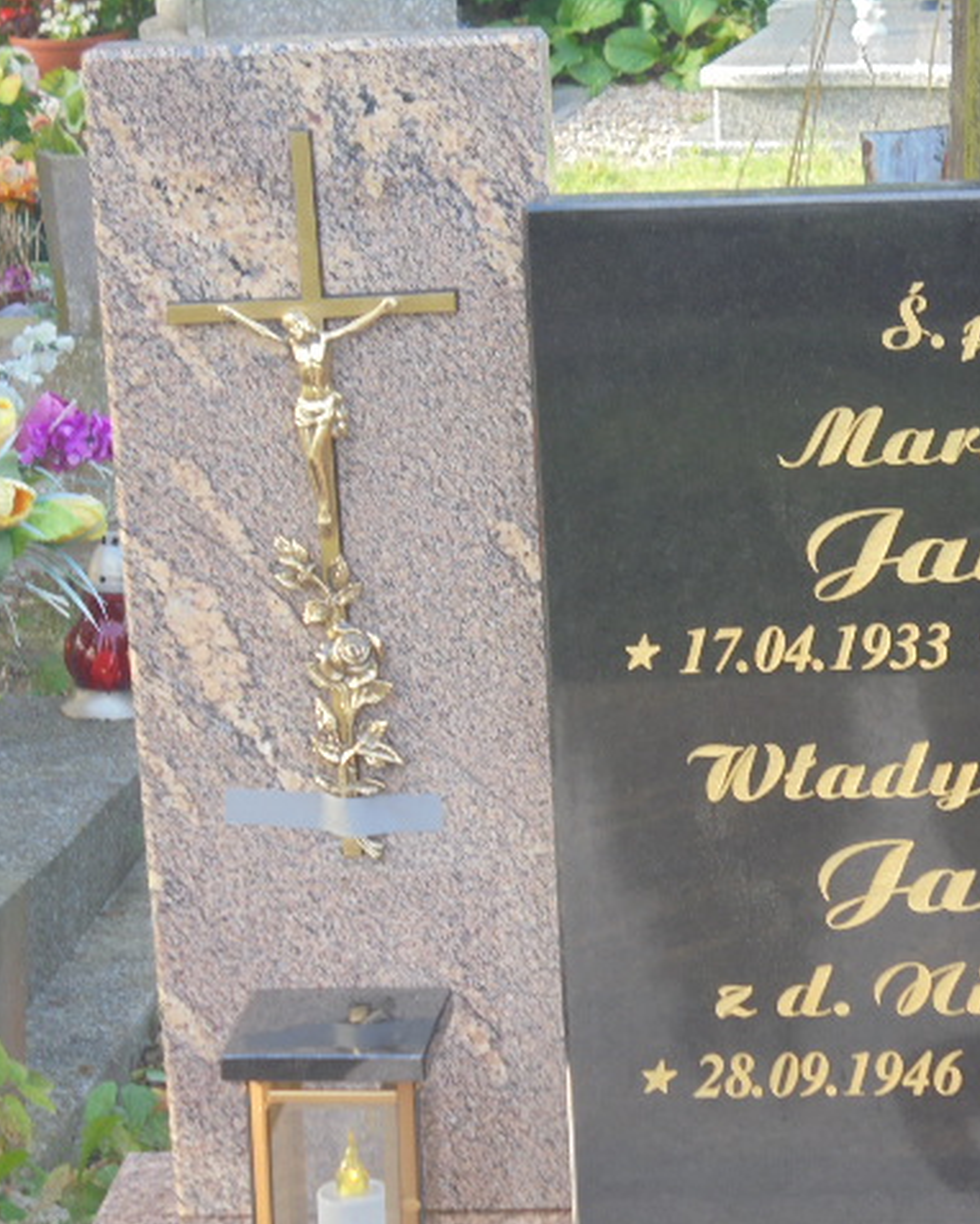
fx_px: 4457
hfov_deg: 12.5
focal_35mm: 123
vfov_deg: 15.6
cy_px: 613
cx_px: 759
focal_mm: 16.9
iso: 100
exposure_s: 1/30
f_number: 4.7
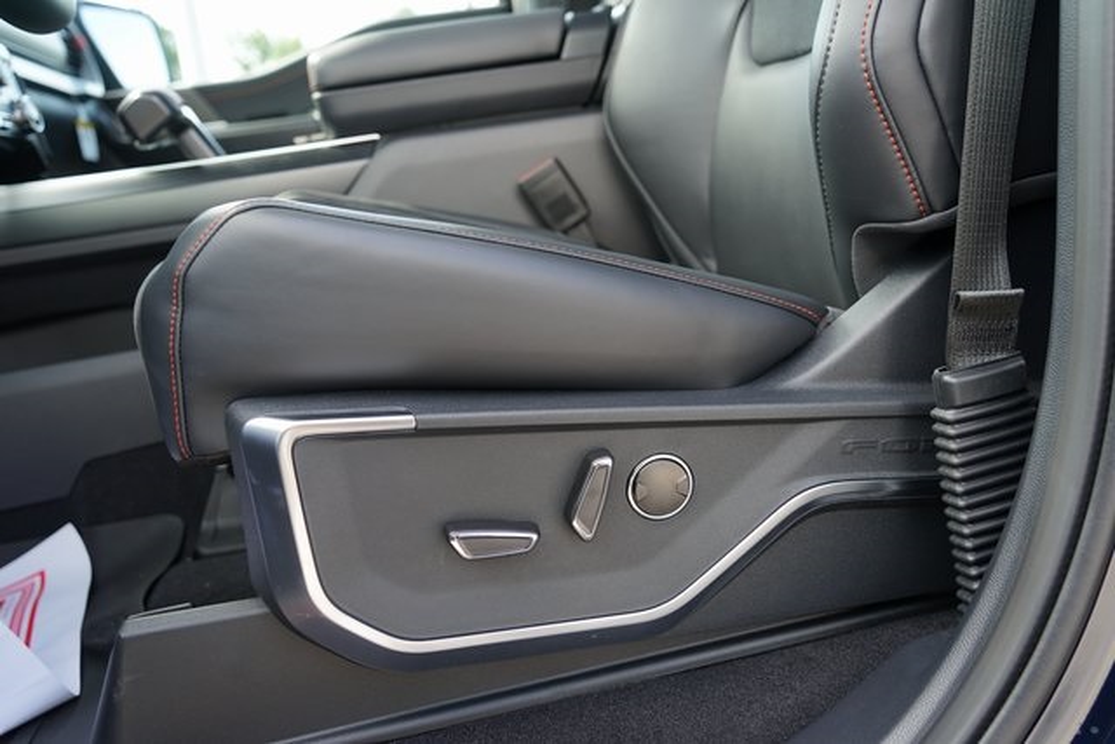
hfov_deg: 60.3
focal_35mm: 31
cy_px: 372
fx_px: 960
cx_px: 558
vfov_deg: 42.3
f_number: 4
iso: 100
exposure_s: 1/60
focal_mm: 31
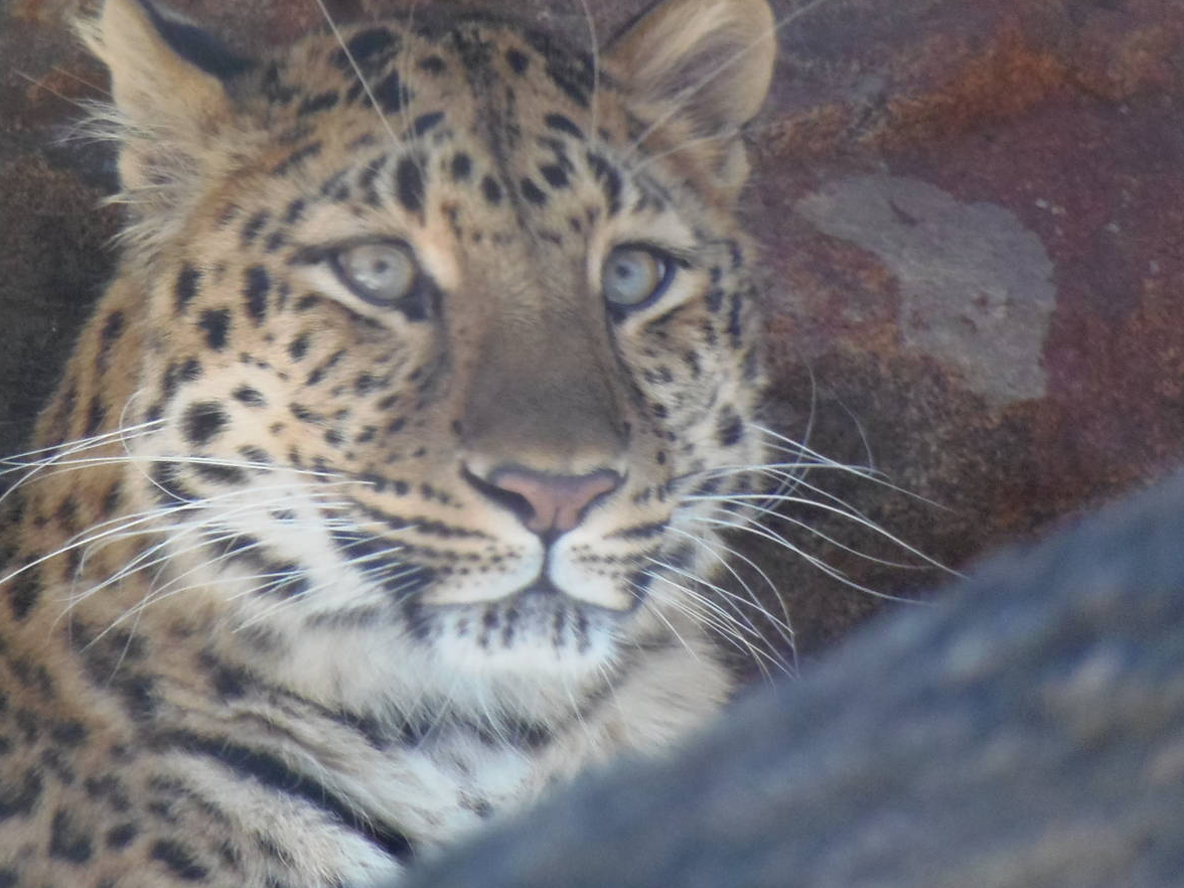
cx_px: 455
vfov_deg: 1.3
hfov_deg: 1.7
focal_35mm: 1176
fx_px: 40224
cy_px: 358
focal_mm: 154.8
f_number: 5.7
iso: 400
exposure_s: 1/80
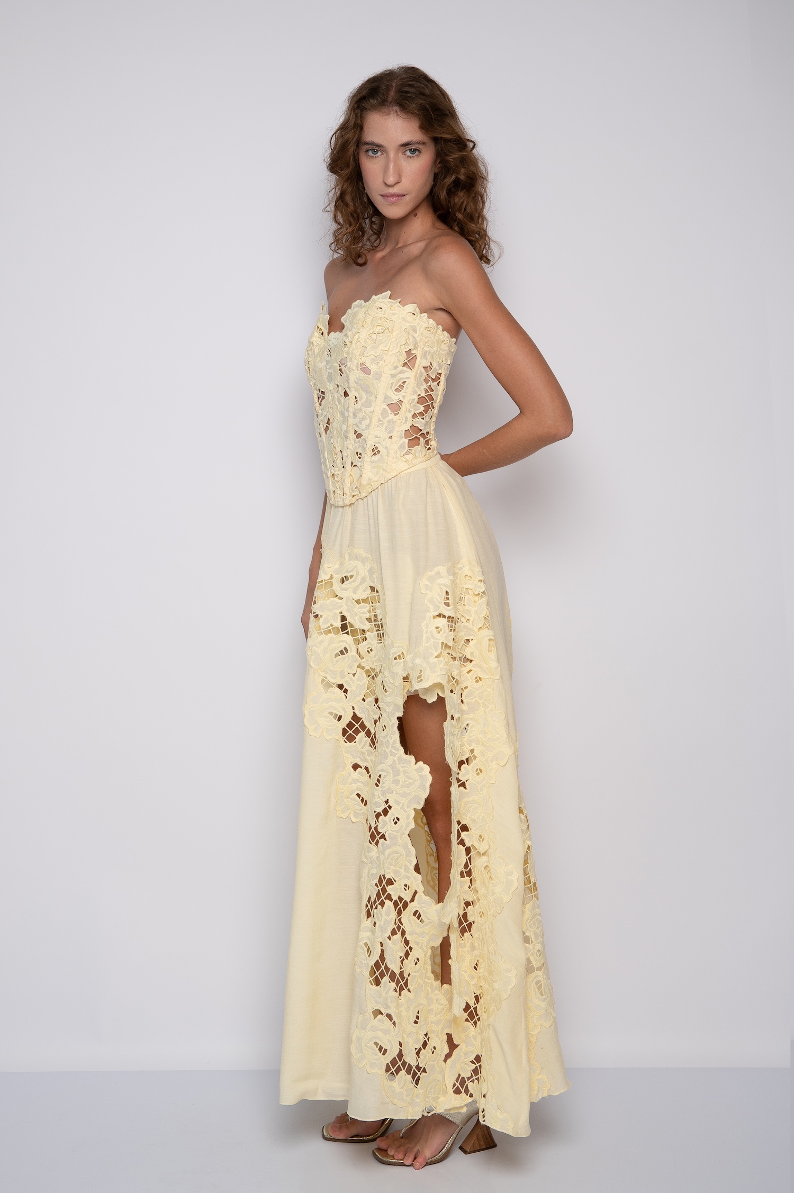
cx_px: 397
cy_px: 596
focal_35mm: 52
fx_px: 1722
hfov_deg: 26.0
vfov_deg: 38.2
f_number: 4.5
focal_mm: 52
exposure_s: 1/160
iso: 250
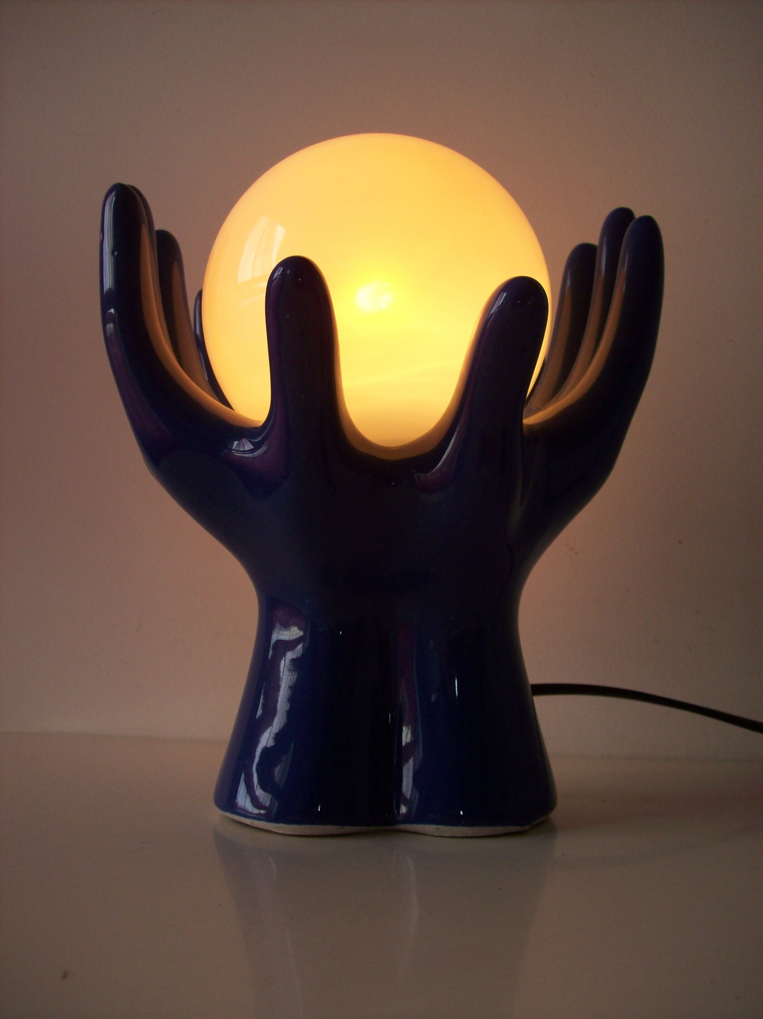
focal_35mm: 36
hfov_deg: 39.6
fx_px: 1059
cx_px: 382
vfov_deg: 51.4
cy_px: 510
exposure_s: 1/64
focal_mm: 6
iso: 80
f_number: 2.7
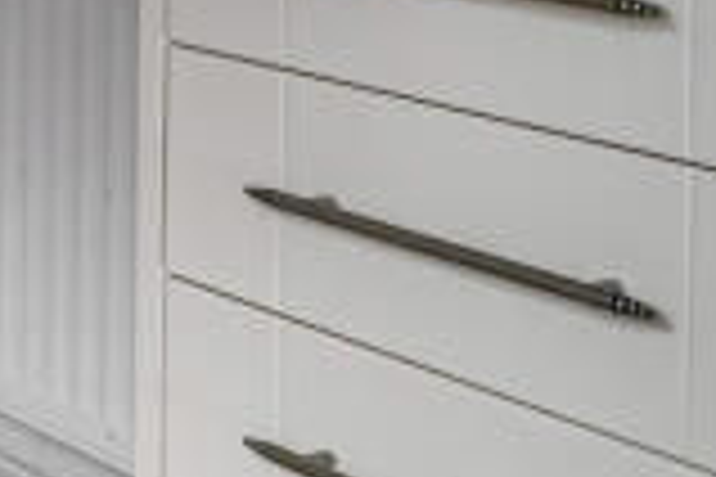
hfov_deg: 15.3
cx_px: -910
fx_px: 1790
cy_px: -326
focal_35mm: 90
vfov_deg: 13.8
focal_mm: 14
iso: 320
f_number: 7.1
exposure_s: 1/100
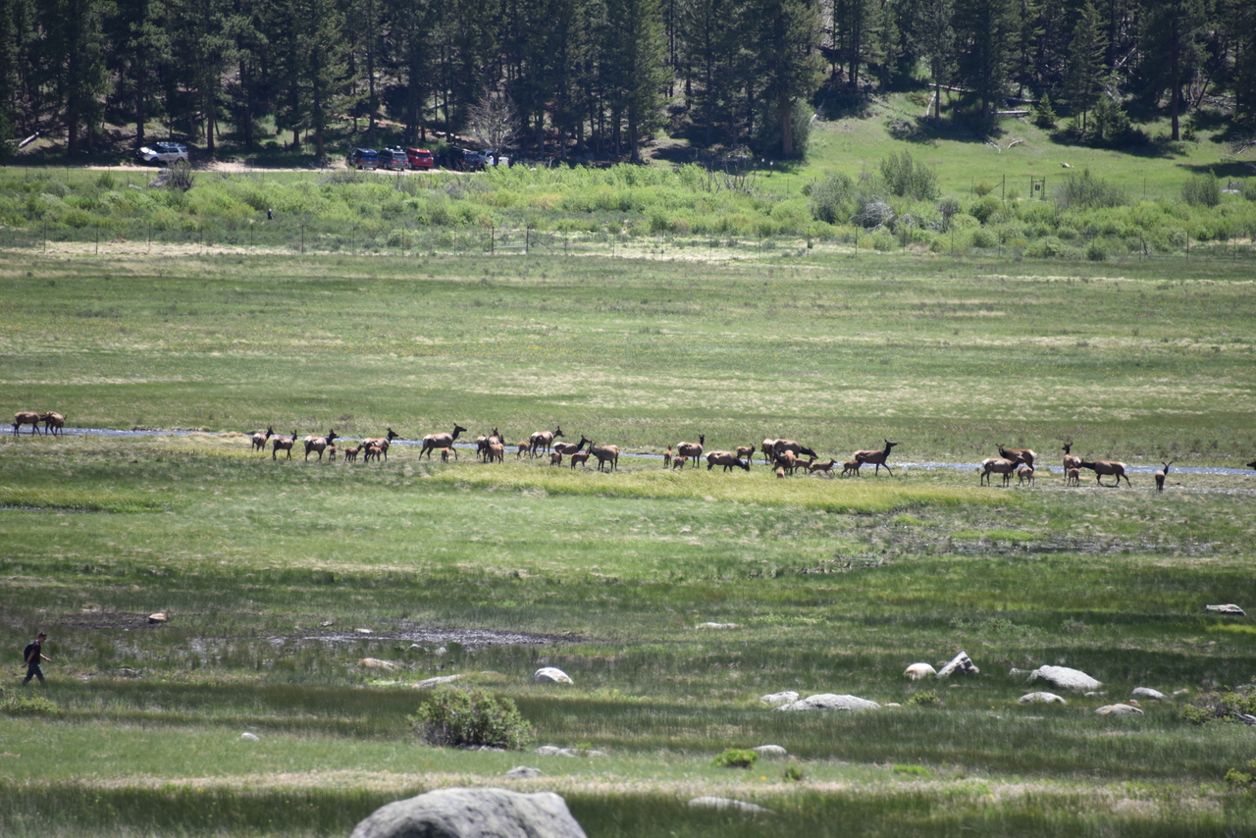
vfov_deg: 4.6
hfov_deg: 6.9
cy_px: 419
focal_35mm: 300
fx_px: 10468
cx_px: 628
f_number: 5.6
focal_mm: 300
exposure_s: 1/640
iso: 280
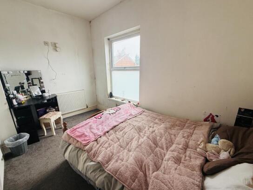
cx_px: 128
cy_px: 98
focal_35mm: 15
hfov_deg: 98.2
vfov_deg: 81.7
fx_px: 110
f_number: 2.2
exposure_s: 1/99
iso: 100
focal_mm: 2.22
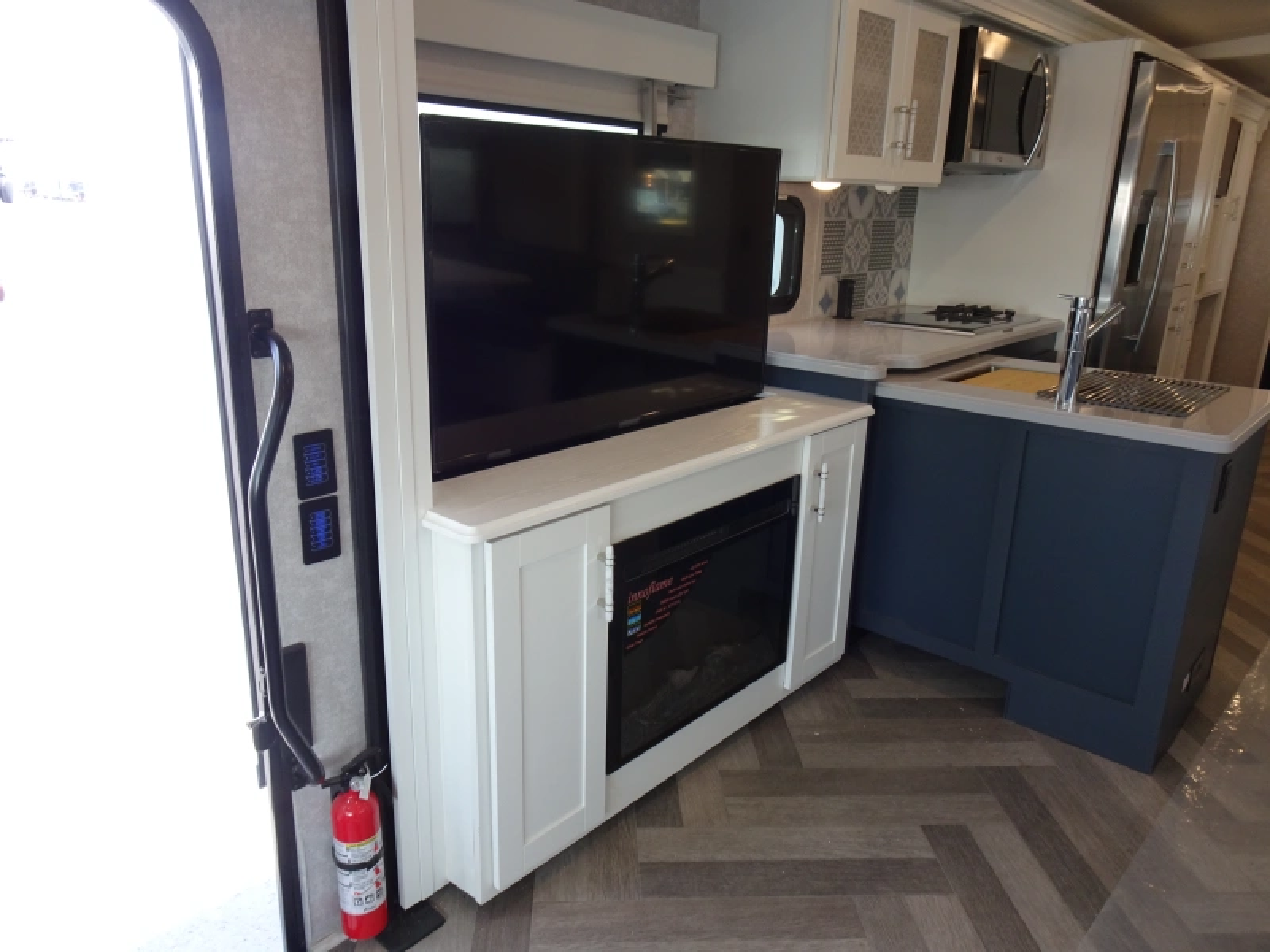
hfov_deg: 71.6
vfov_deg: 56.8
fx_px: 881
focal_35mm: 24
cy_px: 476
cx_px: 635
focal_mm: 4.1
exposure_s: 1/30
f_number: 3.5
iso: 80
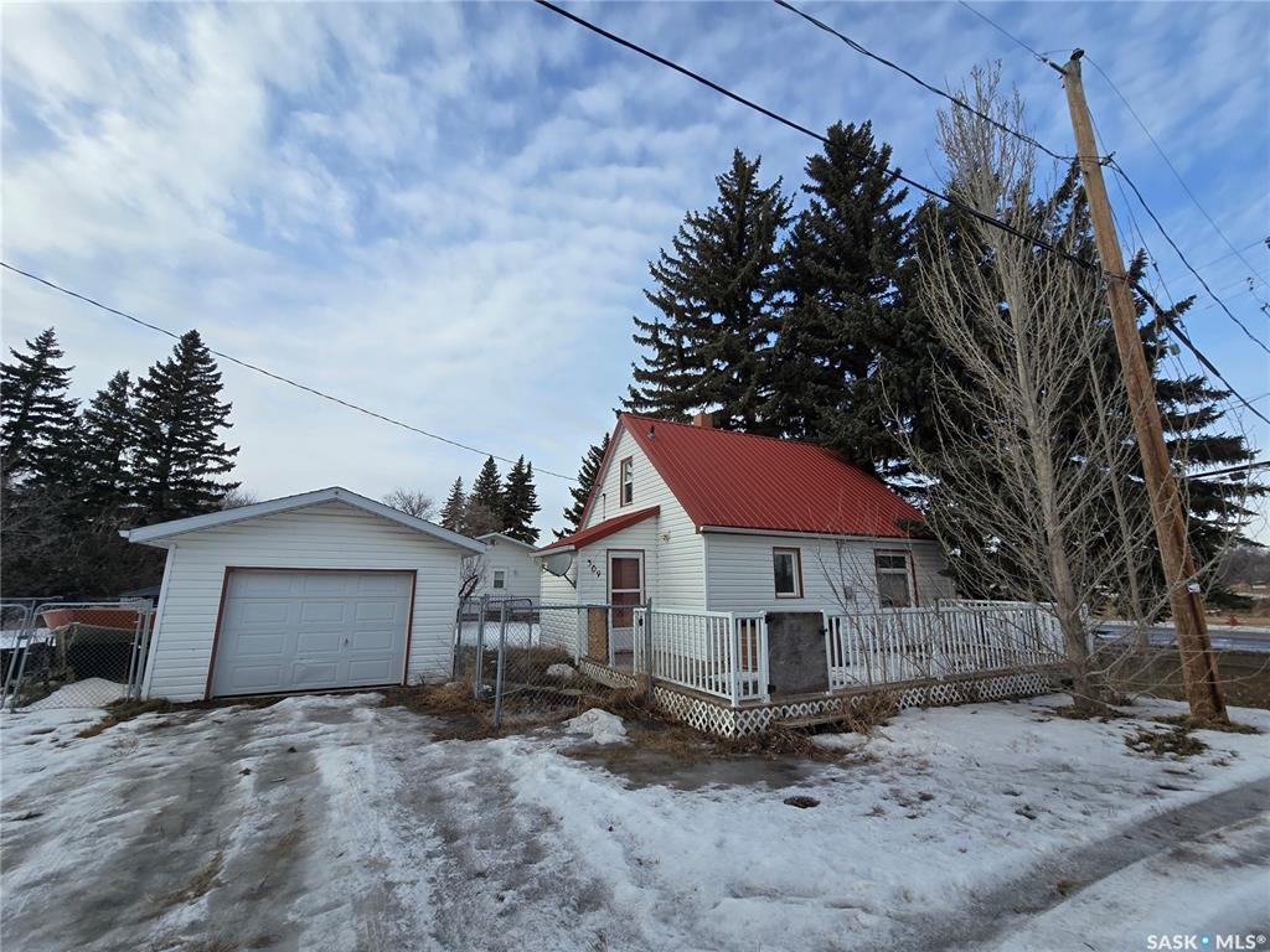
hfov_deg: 106.2
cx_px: 635
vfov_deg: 89.9
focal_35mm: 13
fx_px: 477
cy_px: 476
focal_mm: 2.2
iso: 50
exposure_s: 1/1576
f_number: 2.2
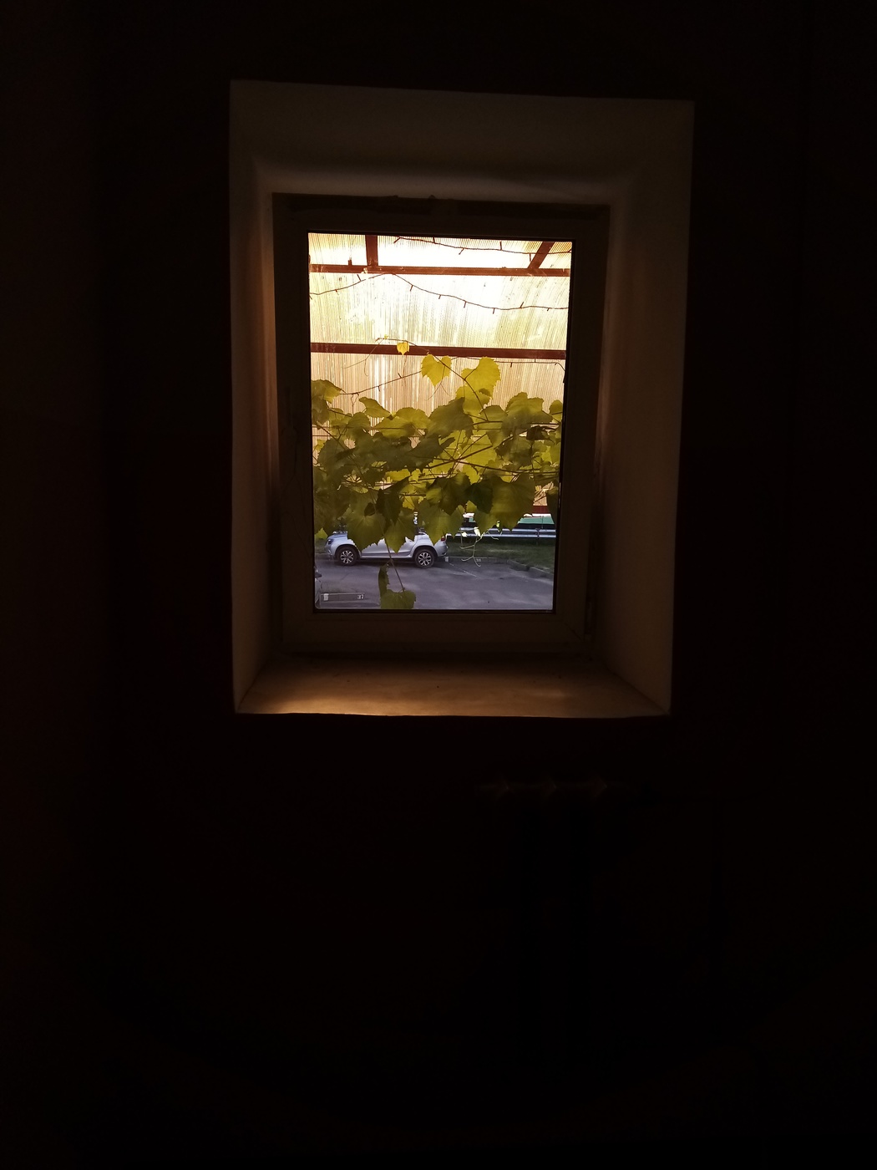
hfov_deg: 53.1
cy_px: 585
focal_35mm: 26
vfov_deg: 67.3
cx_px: 438
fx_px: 878
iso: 104
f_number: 1.8
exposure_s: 1/778
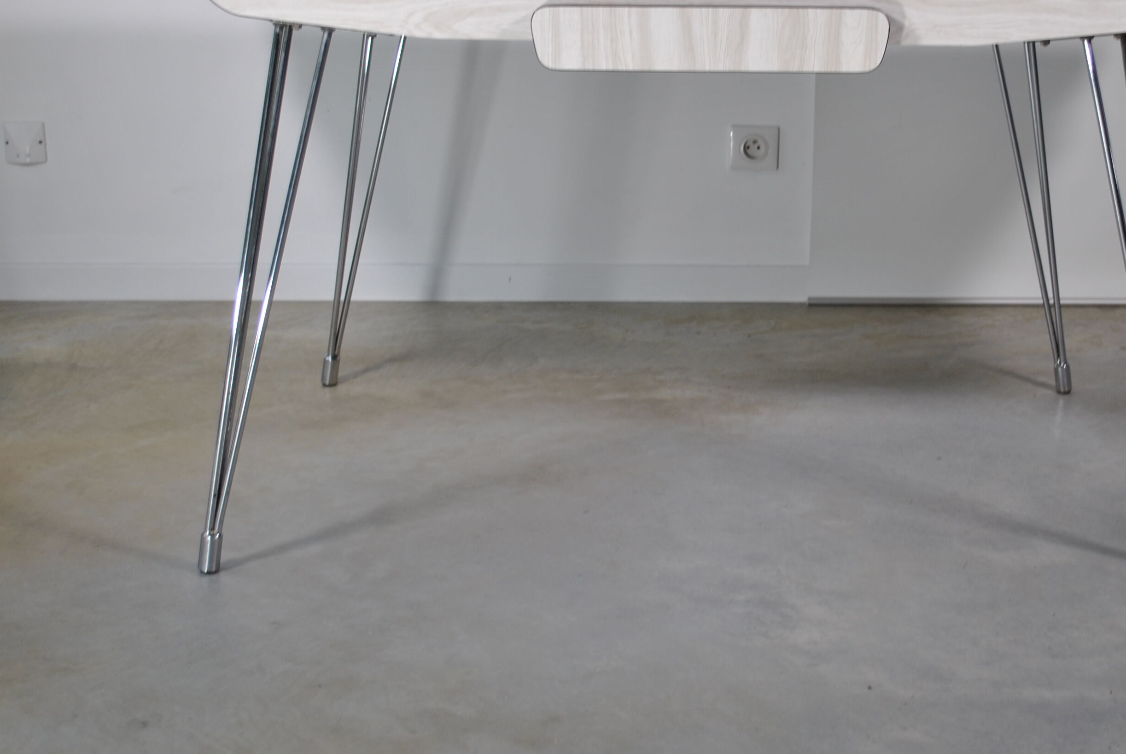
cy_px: 196
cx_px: 724
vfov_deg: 23.6
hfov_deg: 34.8
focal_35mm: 57
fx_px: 1785
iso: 100
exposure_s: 1/20
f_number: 4
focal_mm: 24
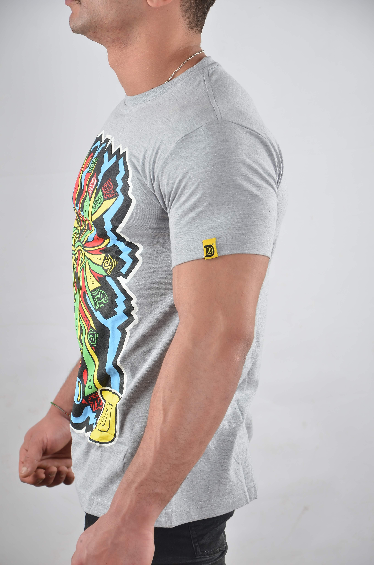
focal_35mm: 128
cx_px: 187
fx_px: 1996
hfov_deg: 10.7
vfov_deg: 16.1
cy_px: 282
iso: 160
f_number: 7.1
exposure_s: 1/125
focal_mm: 85
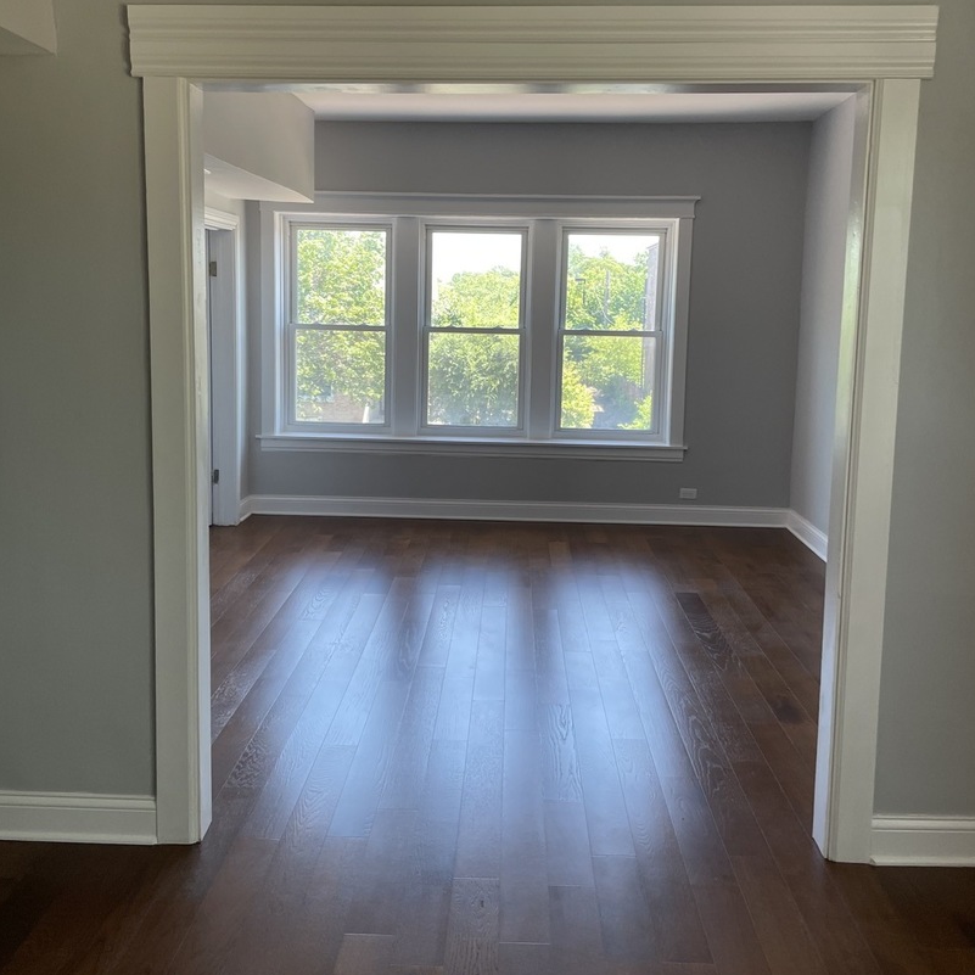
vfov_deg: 52.3
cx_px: 486
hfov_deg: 52.5
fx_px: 988
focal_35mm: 31
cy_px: 403
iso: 64
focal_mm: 4.2
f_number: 1.6
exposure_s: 1/120
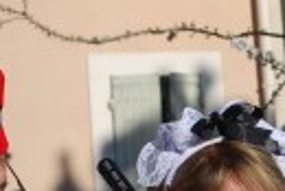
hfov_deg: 5.1
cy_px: 243
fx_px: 3213
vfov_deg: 3.4
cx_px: 314
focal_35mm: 405
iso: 100
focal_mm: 55
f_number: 9
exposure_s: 1/320
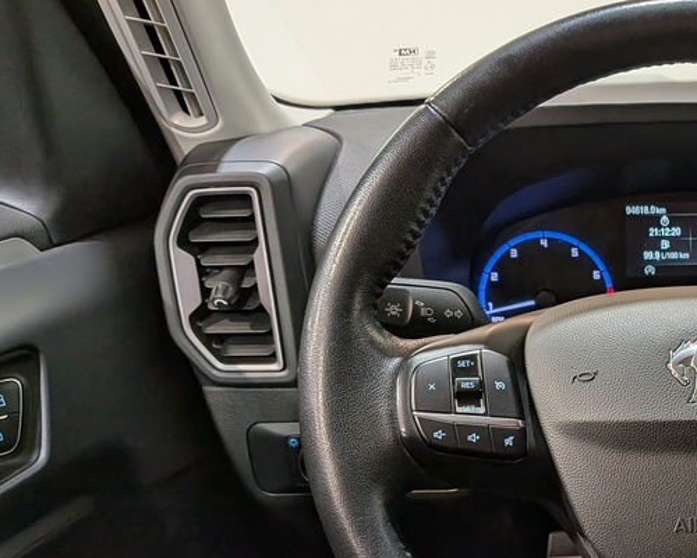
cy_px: 400
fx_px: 990
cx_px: 704
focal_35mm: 48
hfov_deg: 35.0
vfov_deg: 31.0
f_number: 1.7
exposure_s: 1/50
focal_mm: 4.53
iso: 68
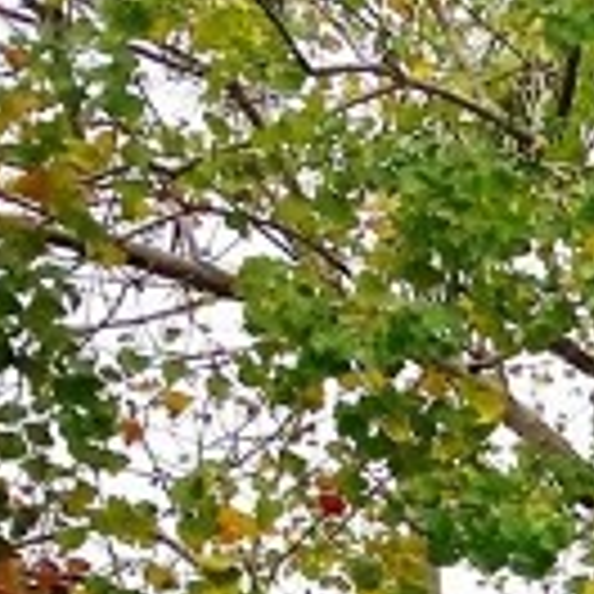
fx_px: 3456
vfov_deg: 9.2
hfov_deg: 7.8
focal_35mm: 178
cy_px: 1210
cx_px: 2056
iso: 32
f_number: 1.8
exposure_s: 1/552
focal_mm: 4.25
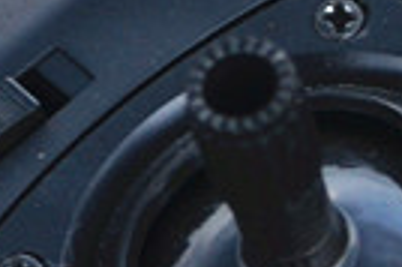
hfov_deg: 2.9
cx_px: 603
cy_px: 64
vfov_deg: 1.9
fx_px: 7986
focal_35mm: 716
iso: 400
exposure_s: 1/80
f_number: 5.6
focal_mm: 80
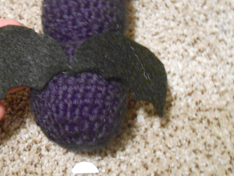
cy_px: 79
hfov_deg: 38.3
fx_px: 331
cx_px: 72
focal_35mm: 49
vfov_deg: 29.7
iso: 800
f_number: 3.8
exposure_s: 1/3
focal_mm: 5.3
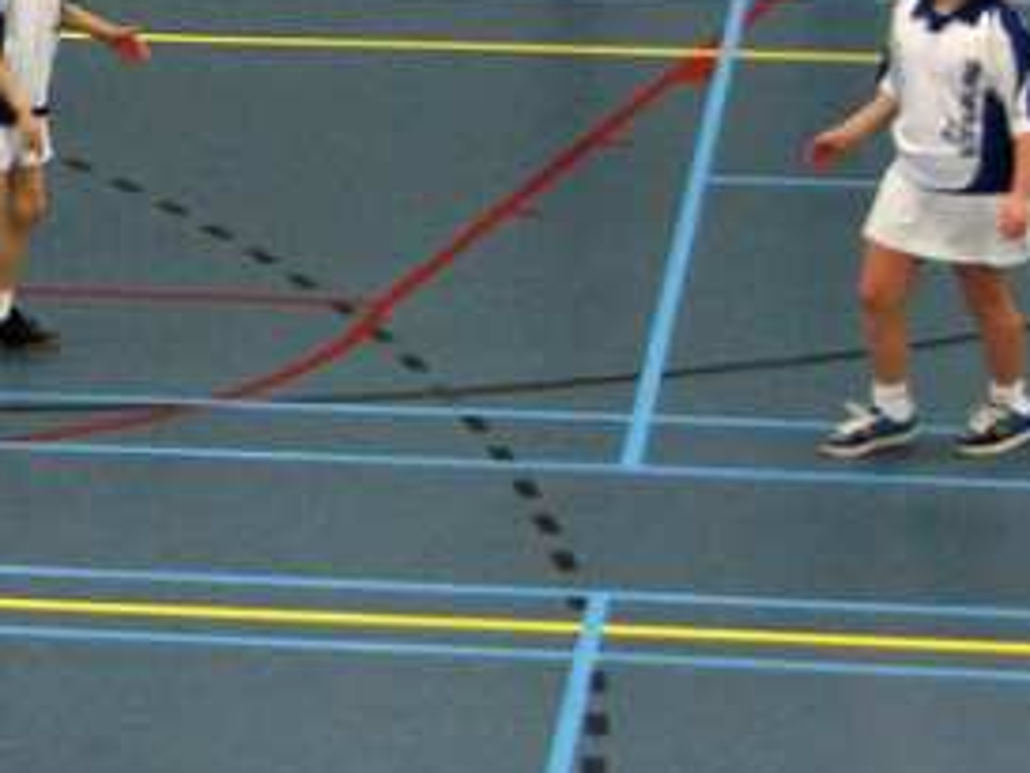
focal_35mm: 190
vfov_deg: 7.8
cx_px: -181
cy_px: 189
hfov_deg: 10.3
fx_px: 5656
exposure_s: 1/160
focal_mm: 30
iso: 800
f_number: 4
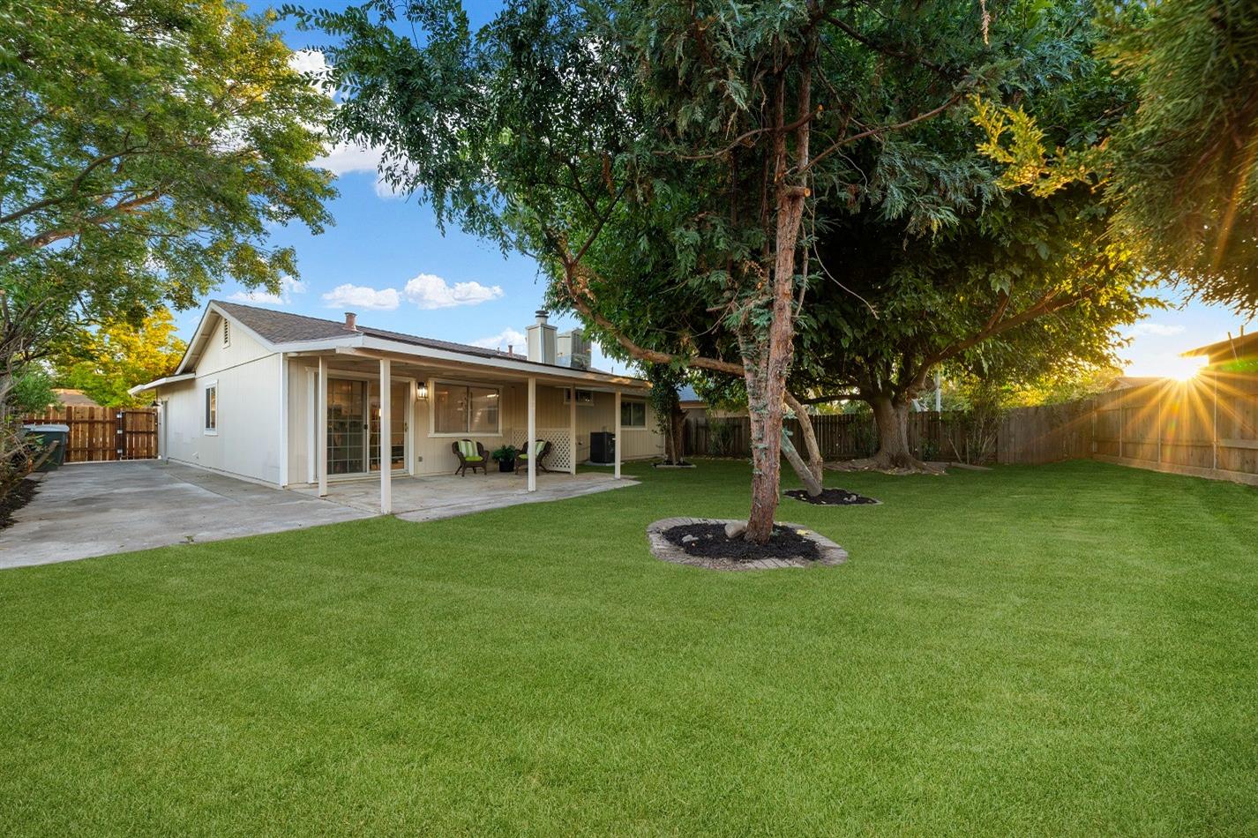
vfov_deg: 90.0
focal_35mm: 12
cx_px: 629
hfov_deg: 112.6
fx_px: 419
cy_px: 419
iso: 200
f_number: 9
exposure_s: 1/2.5
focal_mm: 12
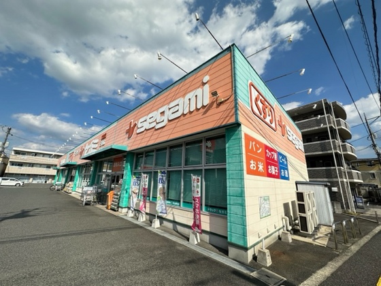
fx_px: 154
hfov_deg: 102.1
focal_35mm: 14
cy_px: 143
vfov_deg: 85.7
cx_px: 190
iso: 50
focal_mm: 2.22
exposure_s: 1/3401
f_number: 2.2
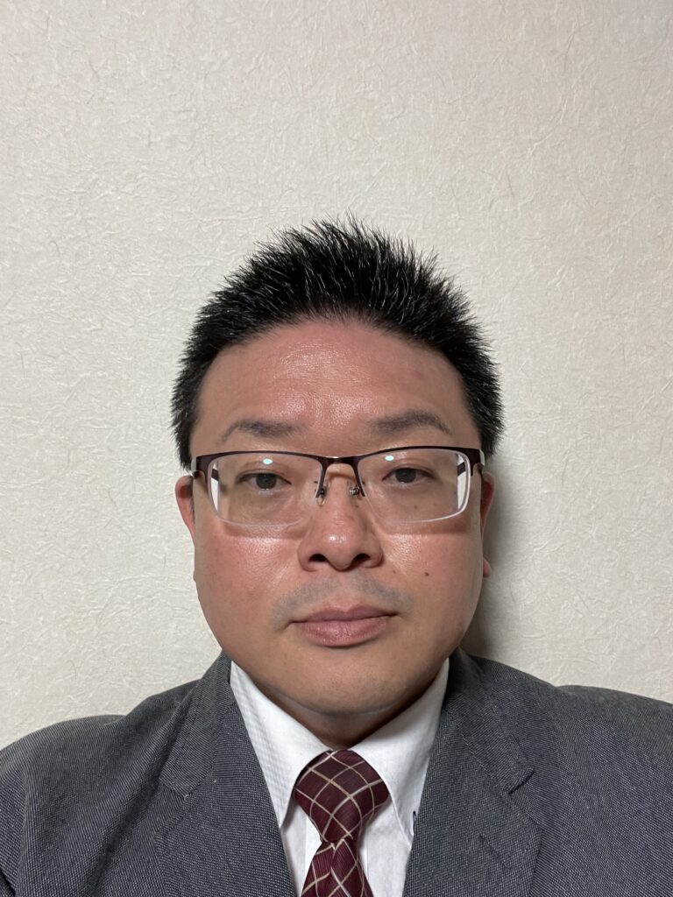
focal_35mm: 30
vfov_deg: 60.0
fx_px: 778
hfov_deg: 46.8
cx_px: 336
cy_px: 448
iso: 250
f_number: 2.2
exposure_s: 1/33
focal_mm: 2.71
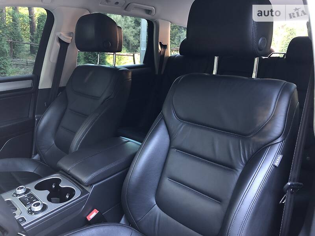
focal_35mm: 28
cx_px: 158
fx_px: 255
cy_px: 118
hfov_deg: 63.4
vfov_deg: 49.7
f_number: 1.8
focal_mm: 4
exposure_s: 1/9
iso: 100
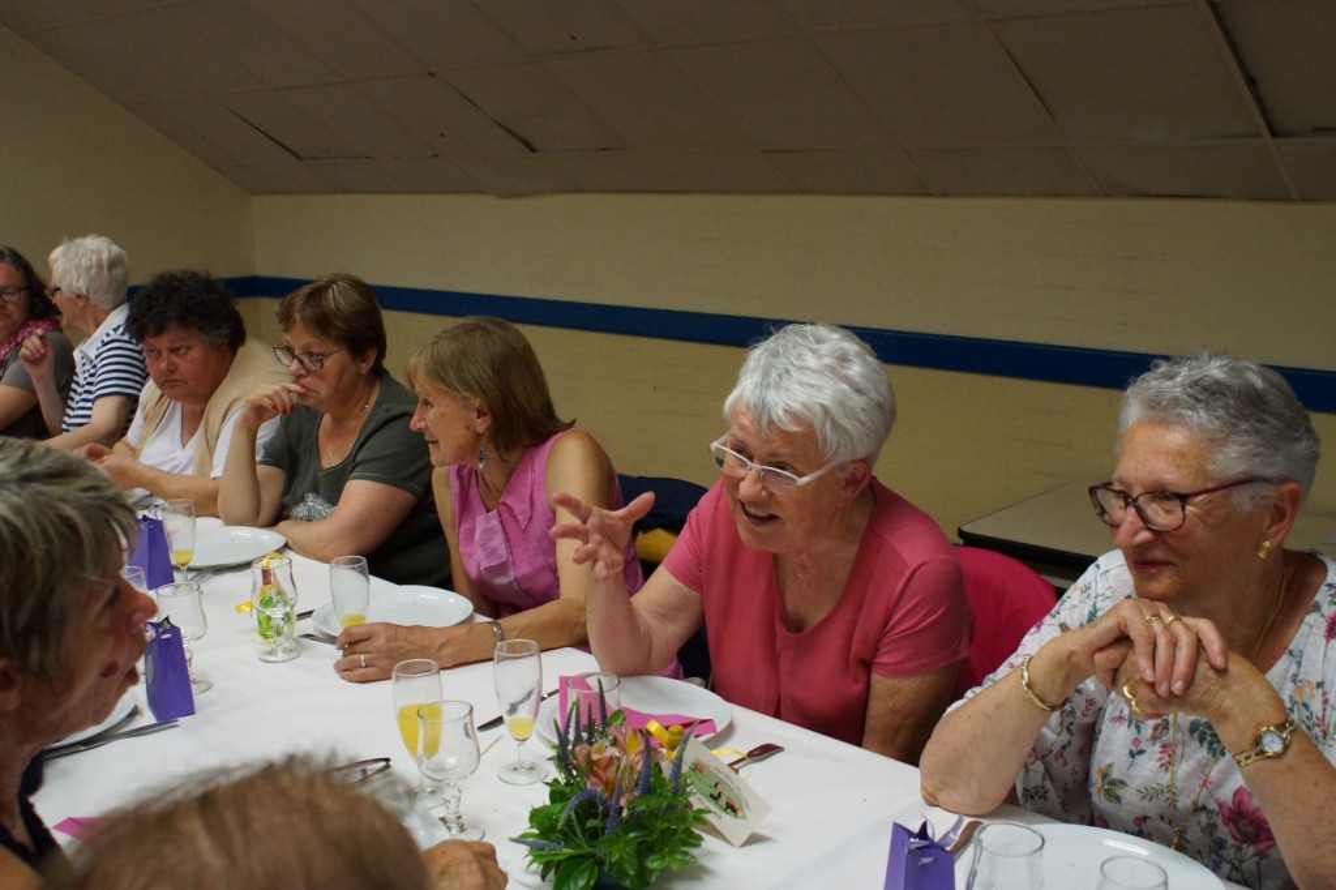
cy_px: 445
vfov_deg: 34.2
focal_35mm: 39
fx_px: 1447
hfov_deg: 49.6
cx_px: 668
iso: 1600
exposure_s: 1/125
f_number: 4.5
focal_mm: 26
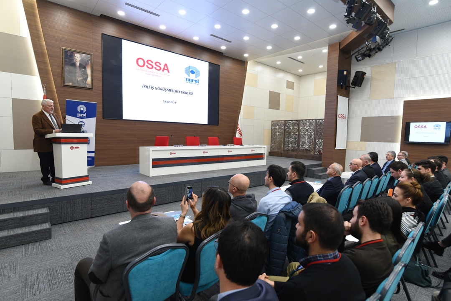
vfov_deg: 64.6
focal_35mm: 19
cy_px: 150
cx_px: 226
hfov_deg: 86.9
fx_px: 238
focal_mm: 19
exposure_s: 1/100
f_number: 4.5
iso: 1000
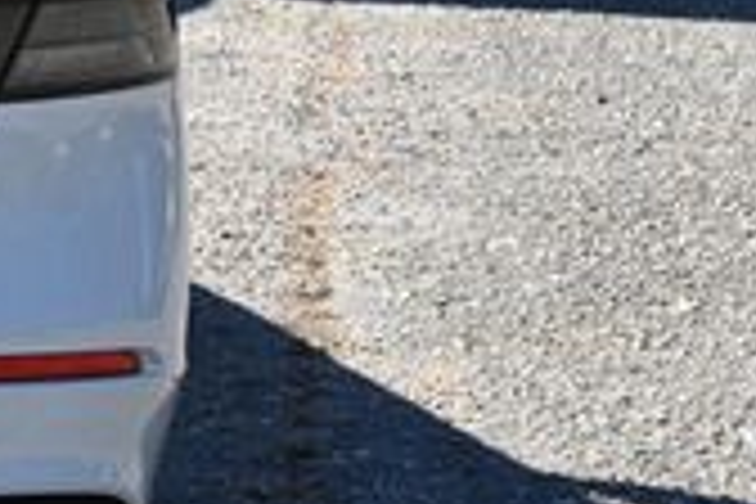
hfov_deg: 11.2
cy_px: 92
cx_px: -603
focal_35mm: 171
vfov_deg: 8.0
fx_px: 3591
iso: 200
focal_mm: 45
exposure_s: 1/125
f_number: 11
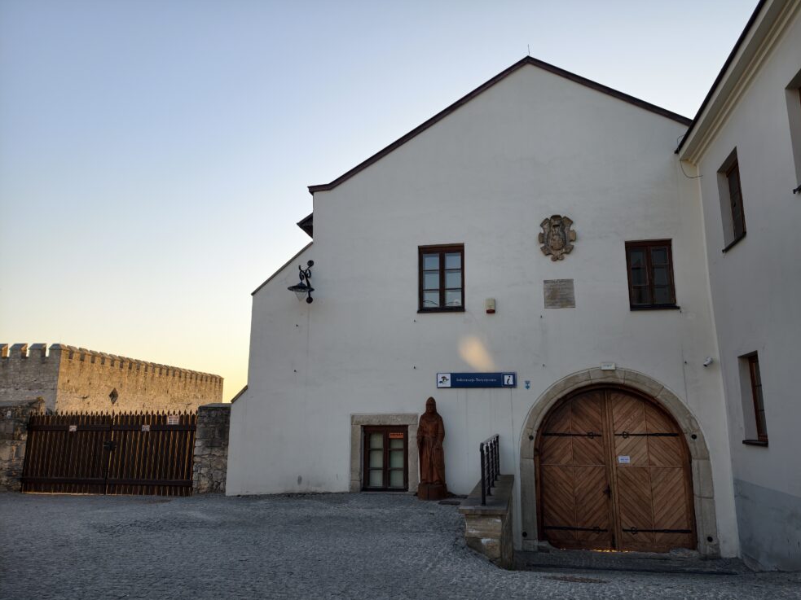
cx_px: 416
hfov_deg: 69.4
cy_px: 311
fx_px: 578
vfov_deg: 54.9
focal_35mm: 25
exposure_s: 1/818
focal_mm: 7
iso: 72
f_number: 1.57
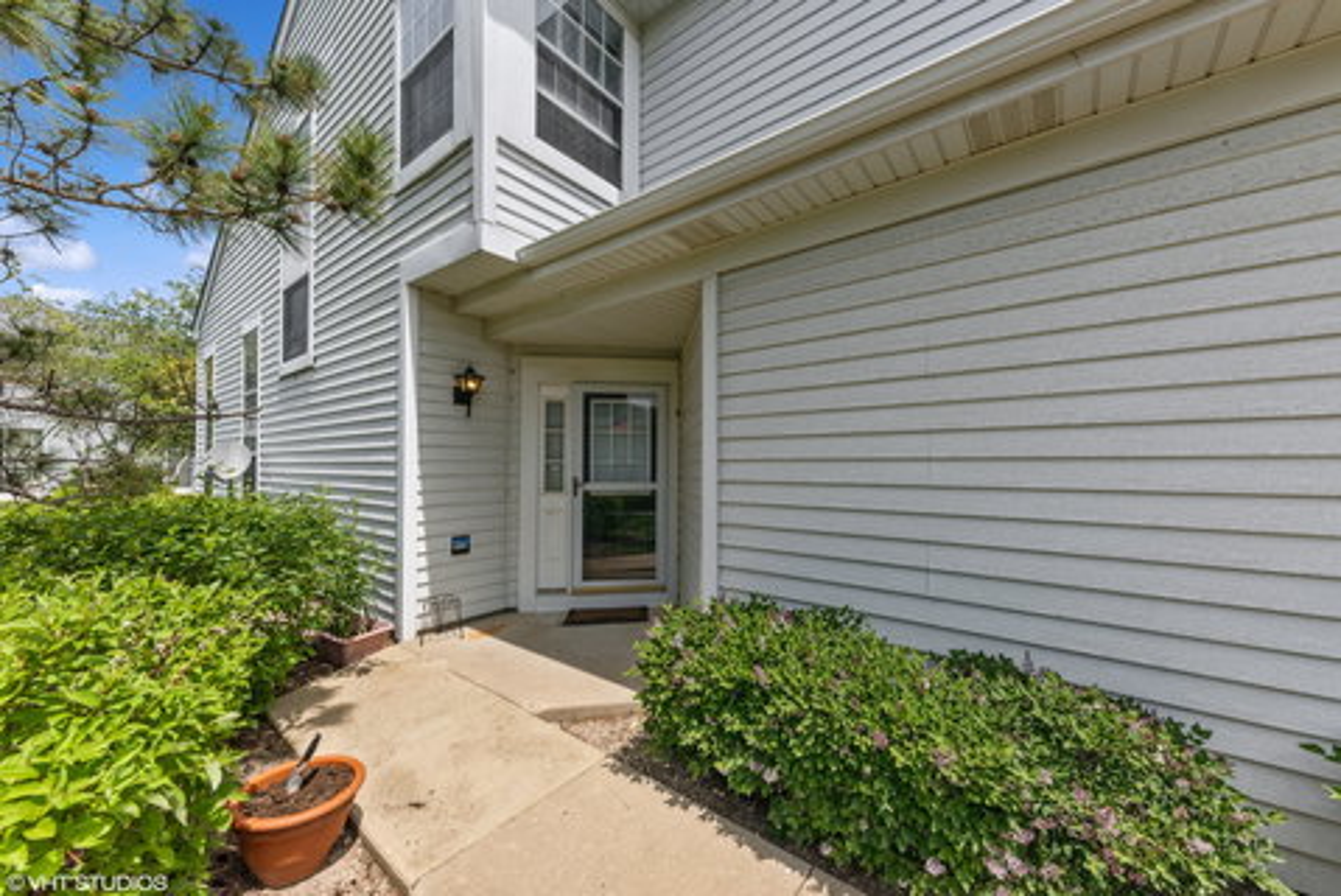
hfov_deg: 112.6
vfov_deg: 90.1
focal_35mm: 12
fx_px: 447
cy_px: 448
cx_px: 670
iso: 320
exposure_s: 1/250
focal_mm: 12
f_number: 9
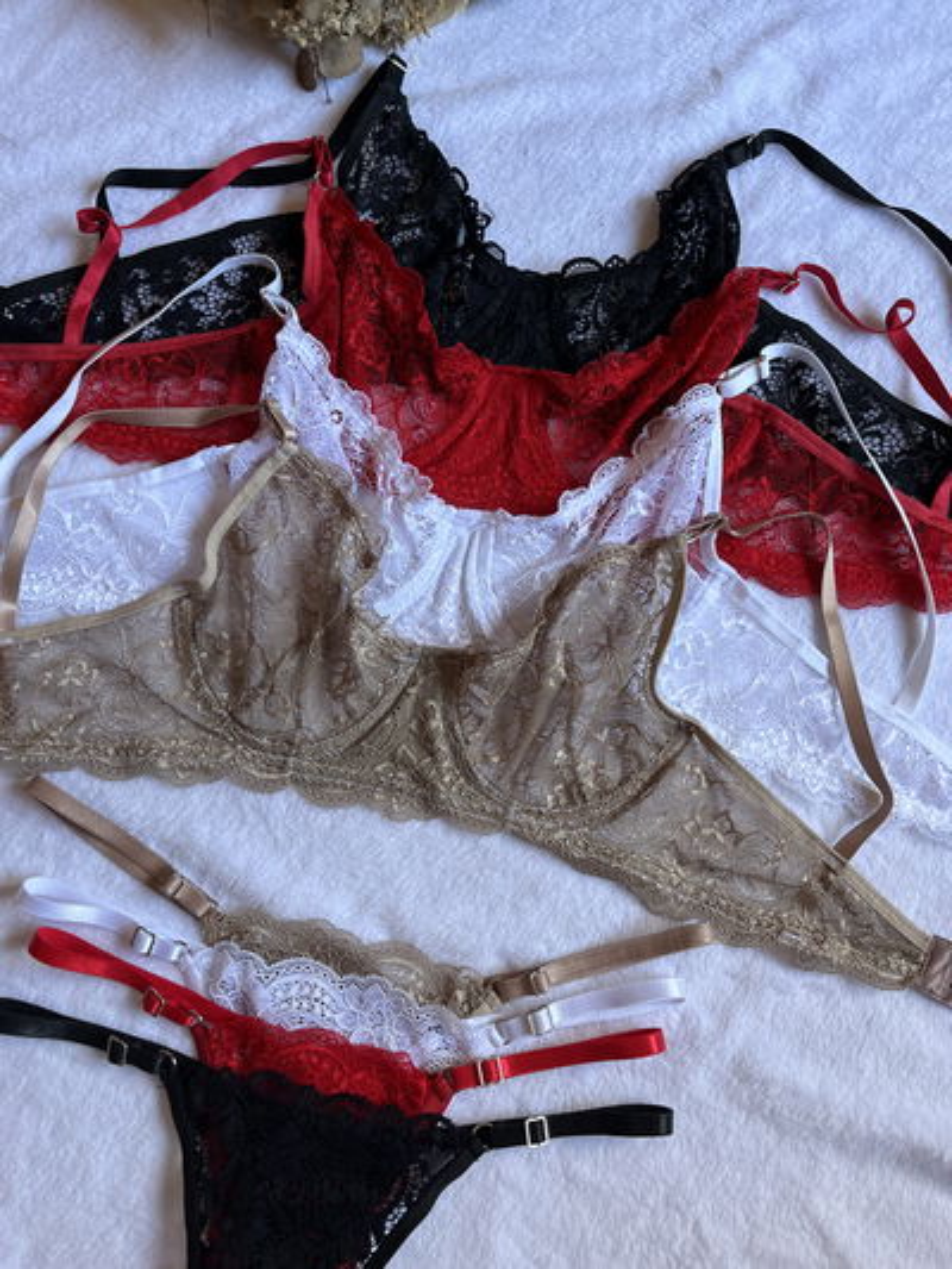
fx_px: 953
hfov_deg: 53.1
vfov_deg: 67.3
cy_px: 634
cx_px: 476
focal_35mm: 26
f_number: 1.6
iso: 125
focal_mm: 5.1
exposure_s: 1/121
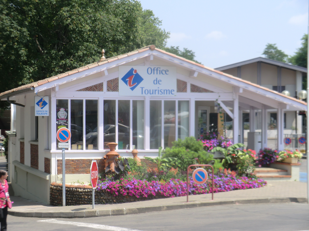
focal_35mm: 89
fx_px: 794
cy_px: 116
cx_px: 154
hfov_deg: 22.0
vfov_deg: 16.6
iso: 64
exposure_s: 1/250
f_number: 4.8
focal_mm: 16
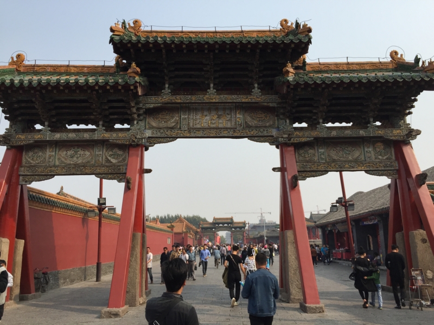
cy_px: 162
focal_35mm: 29
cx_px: 217
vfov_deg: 48.2
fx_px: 364
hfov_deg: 61.7
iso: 32
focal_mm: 4.15
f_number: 2.2
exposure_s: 1/2198
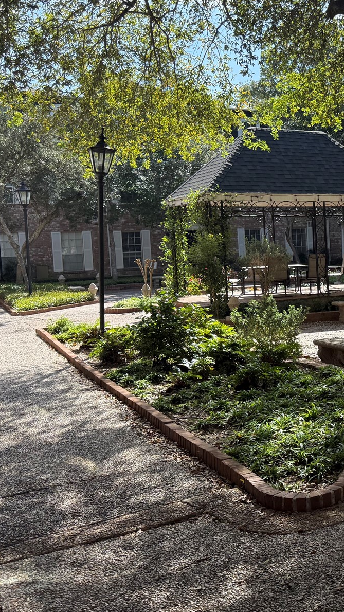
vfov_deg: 45.5
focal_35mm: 45
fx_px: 730
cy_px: 289
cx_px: 447
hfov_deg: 23.5
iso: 100
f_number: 1.78
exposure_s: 1/1727
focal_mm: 6.76
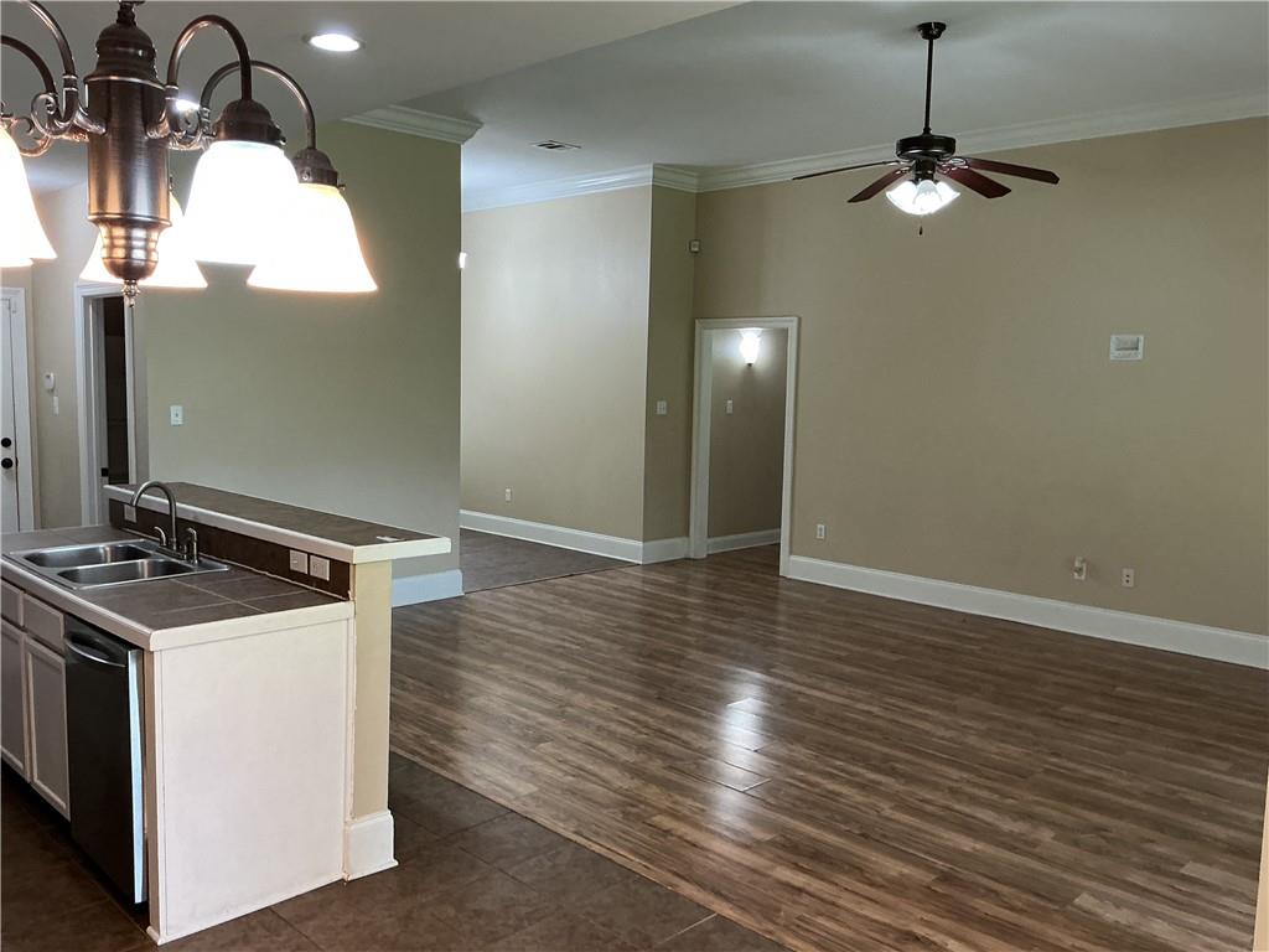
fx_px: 1063
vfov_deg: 48.2
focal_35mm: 29
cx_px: 634
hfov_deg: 61.7
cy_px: 476
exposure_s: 1/60
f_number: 1.8
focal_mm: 3
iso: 100
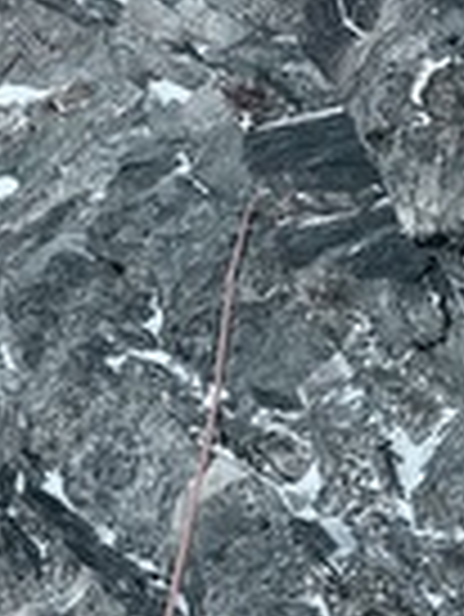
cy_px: -67
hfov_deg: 9.7
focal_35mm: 151
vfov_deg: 12.8
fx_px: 2695
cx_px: -119
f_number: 1.78
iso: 64
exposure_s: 1/2667
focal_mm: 6.76
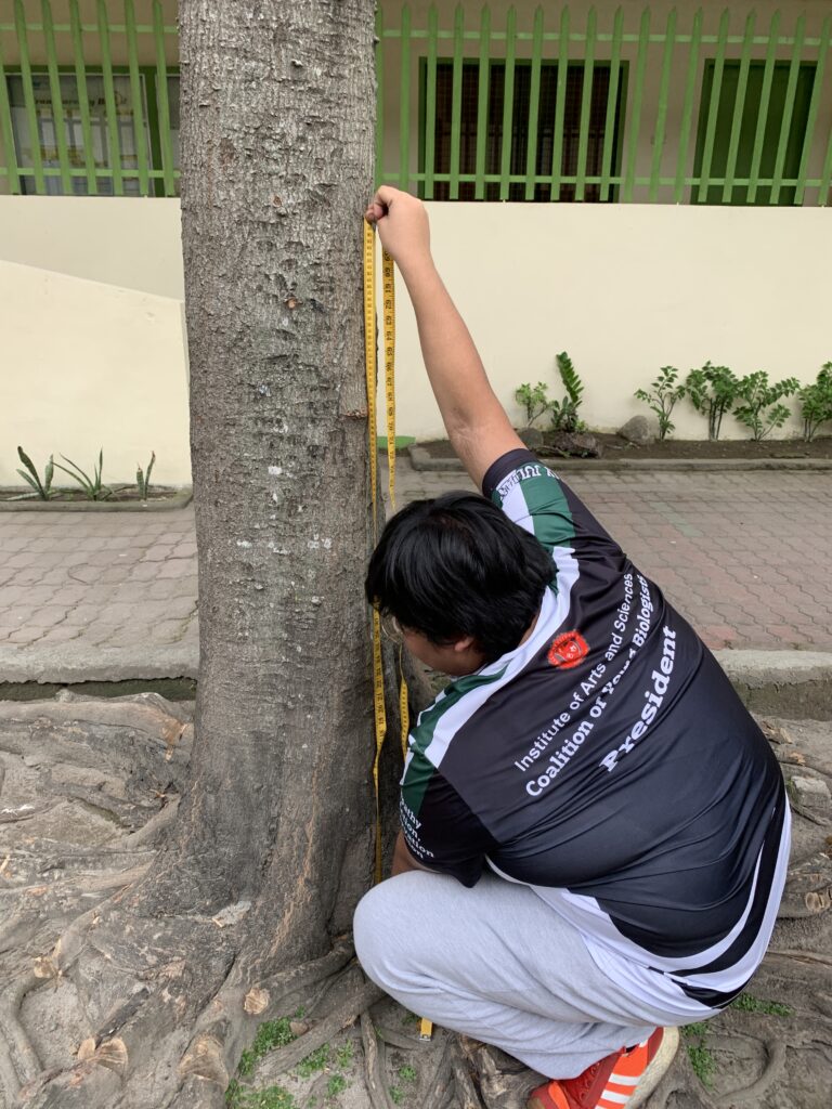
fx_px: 833
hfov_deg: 53.1
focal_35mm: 26
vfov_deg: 67.3
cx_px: 416
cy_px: 554
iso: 25
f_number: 1.8
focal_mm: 4.25
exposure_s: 1/378
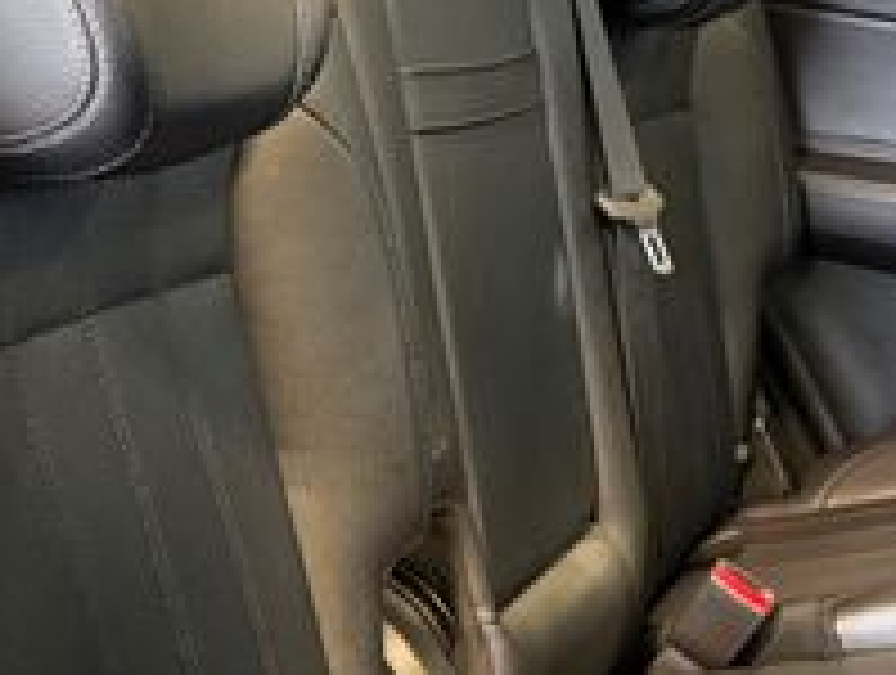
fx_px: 1997
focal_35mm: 77
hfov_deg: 25.2
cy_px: 486
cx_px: 567
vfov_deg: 19.1
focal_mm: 6.76
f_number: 1.78
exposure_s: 1/40
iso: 800
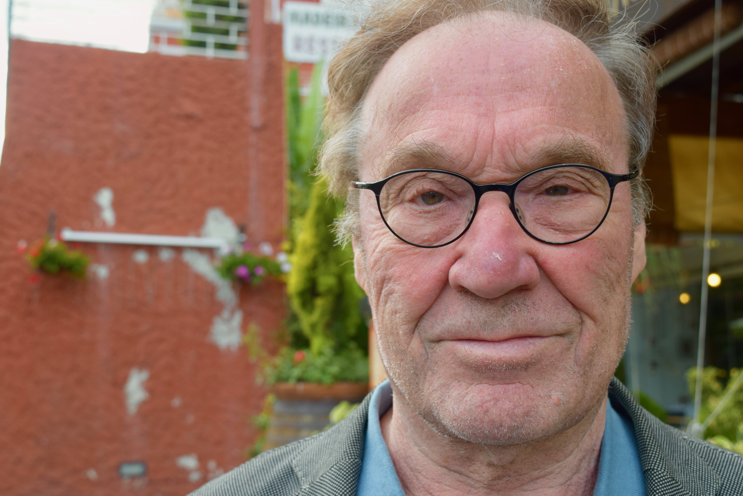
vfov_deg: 28.9
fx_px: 960
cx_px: 372
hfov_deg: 42.3
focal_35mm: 46
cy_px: 248
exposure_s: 1/250
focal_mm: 31
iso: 400
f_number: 8
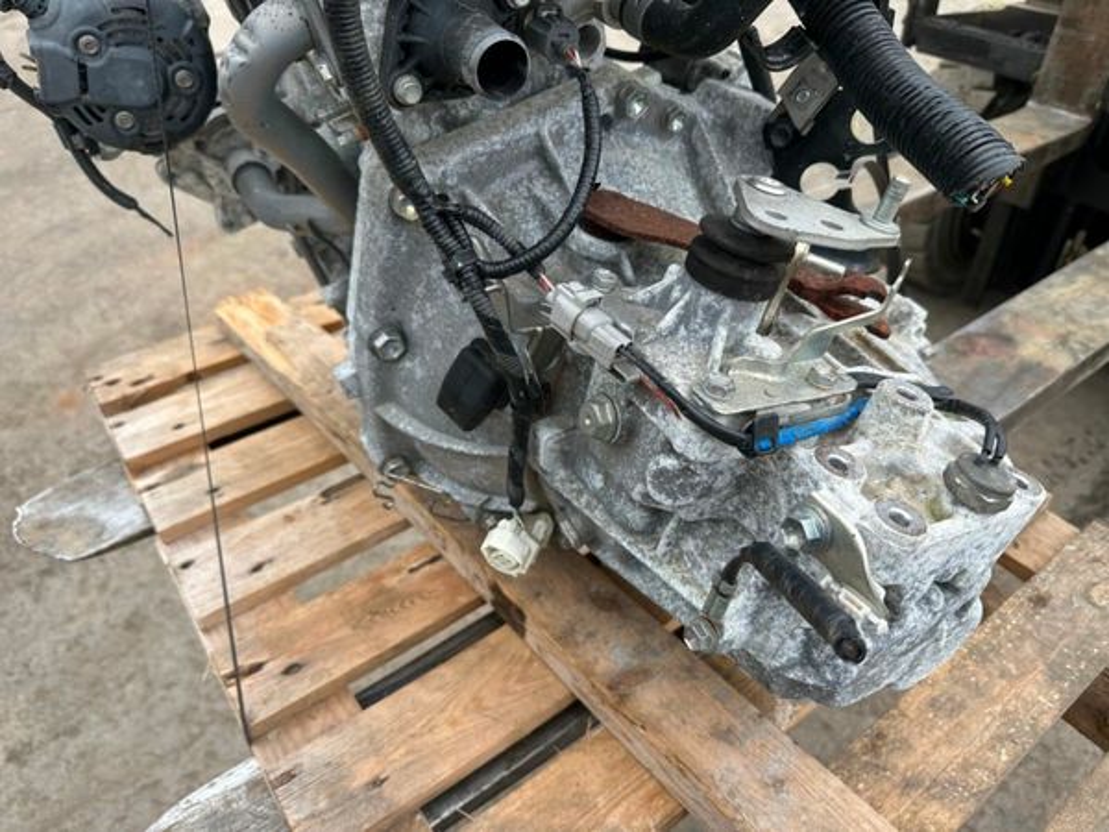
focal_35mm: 24
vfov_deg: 56.8
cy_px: 416
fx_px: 769
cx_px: 554
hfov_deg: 71.6
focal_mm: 6.86
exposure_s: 1/611
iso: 80
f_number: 1.78
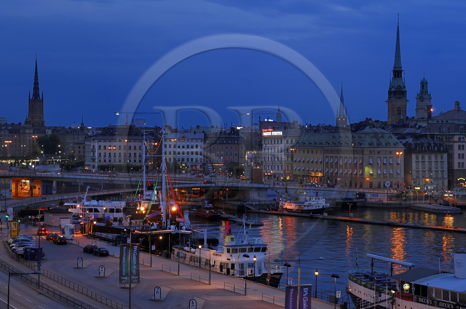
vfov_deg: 17.4
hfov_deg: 26.0
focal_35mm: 78
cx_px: 233
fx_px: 1008
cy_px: 154
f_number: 6.3
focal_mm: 52
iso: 100
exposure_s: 1/2
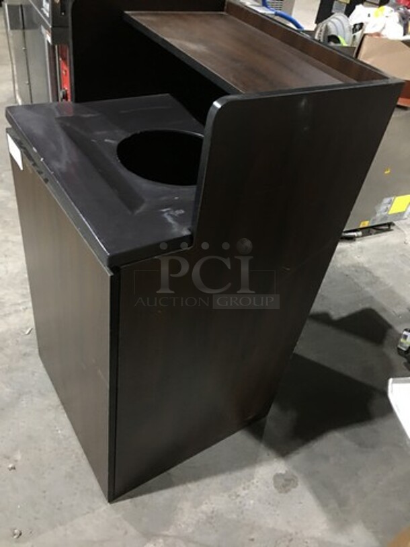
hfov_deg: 48.2
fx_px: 458
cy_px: 274
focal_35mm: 29
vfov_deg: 61.7
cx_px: 205
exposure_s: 1/4
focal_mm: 4.15
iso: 100
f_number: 2.2
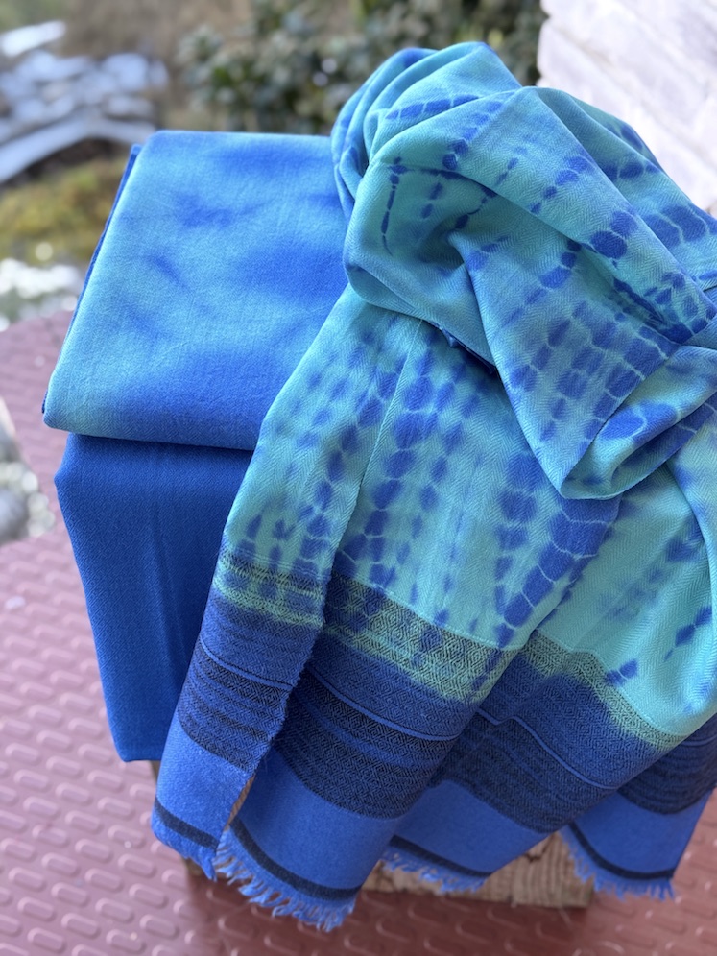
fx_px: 1326
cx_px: 358
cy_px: 478
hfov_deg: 30.3
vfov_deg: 39.7
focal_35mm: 48
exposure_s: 1/121
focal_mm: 6.76
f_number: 1.78
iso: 50
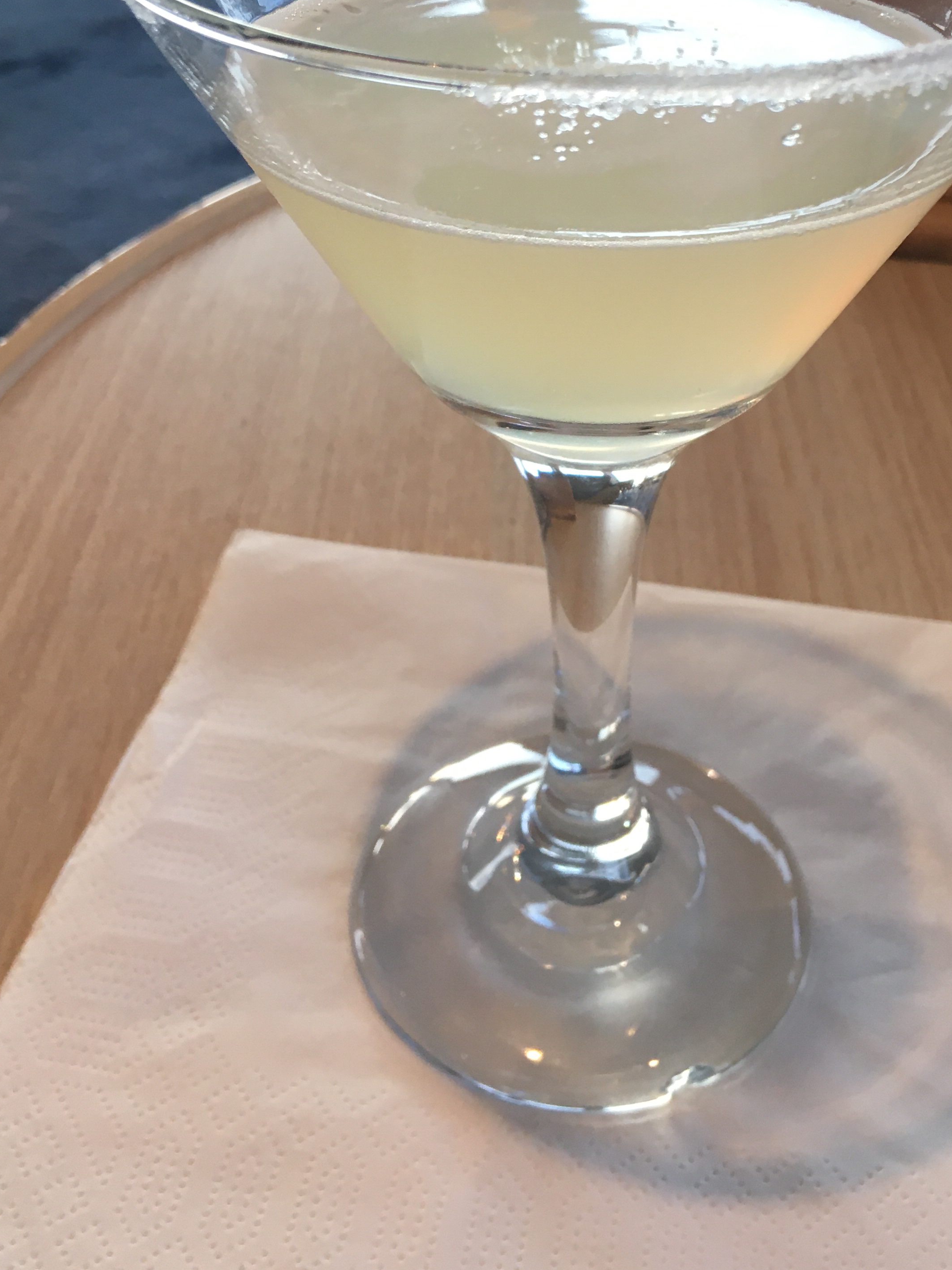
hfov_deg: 35.0
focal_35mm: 41
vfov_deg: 44.8
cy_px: 376
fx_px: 1503
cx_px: 561
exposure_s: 1/33
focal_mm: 4.15
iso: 100
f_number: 2.2
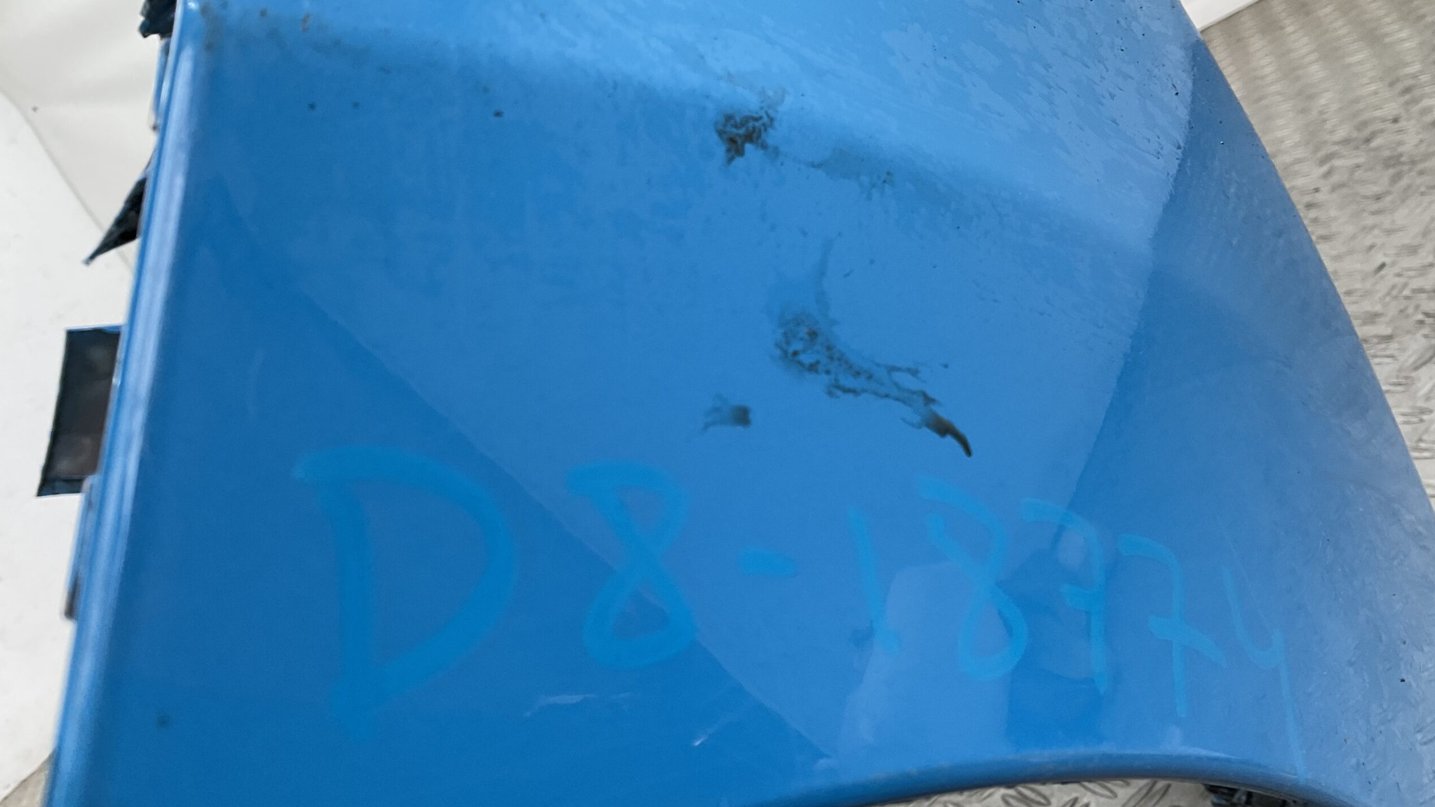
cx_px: 712
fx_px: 1218
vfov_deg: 36.6
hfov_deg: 61.0
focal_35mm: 32
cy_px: 455
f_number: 1.8
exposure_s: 1/100
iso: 32
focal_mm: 3
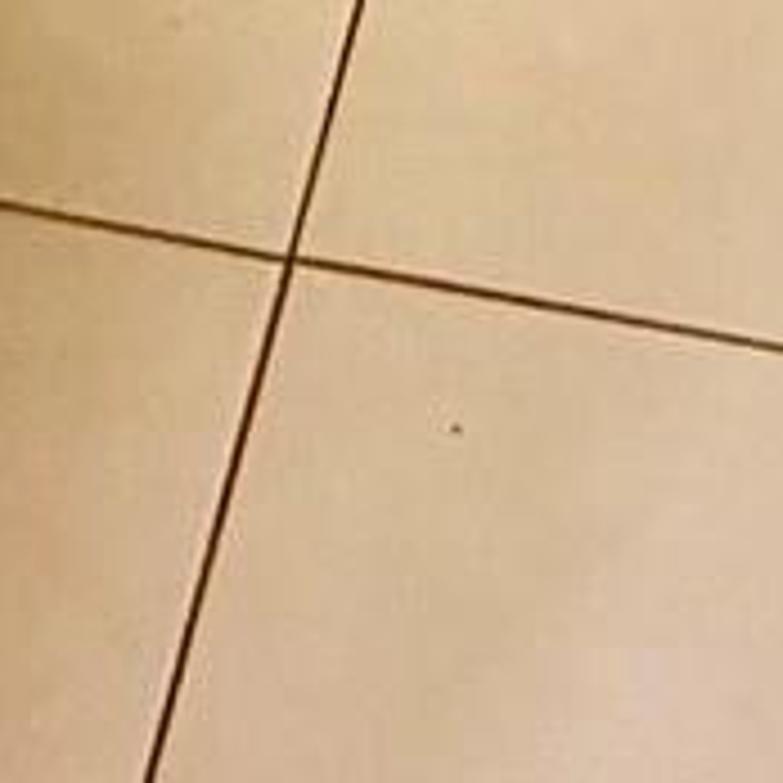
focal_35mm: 114
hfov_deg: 15.3
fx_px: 2917
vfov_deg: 9.7
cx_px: 392
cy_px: -1836
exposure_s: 1/120
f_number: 2.2
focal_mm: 2.22
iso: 320
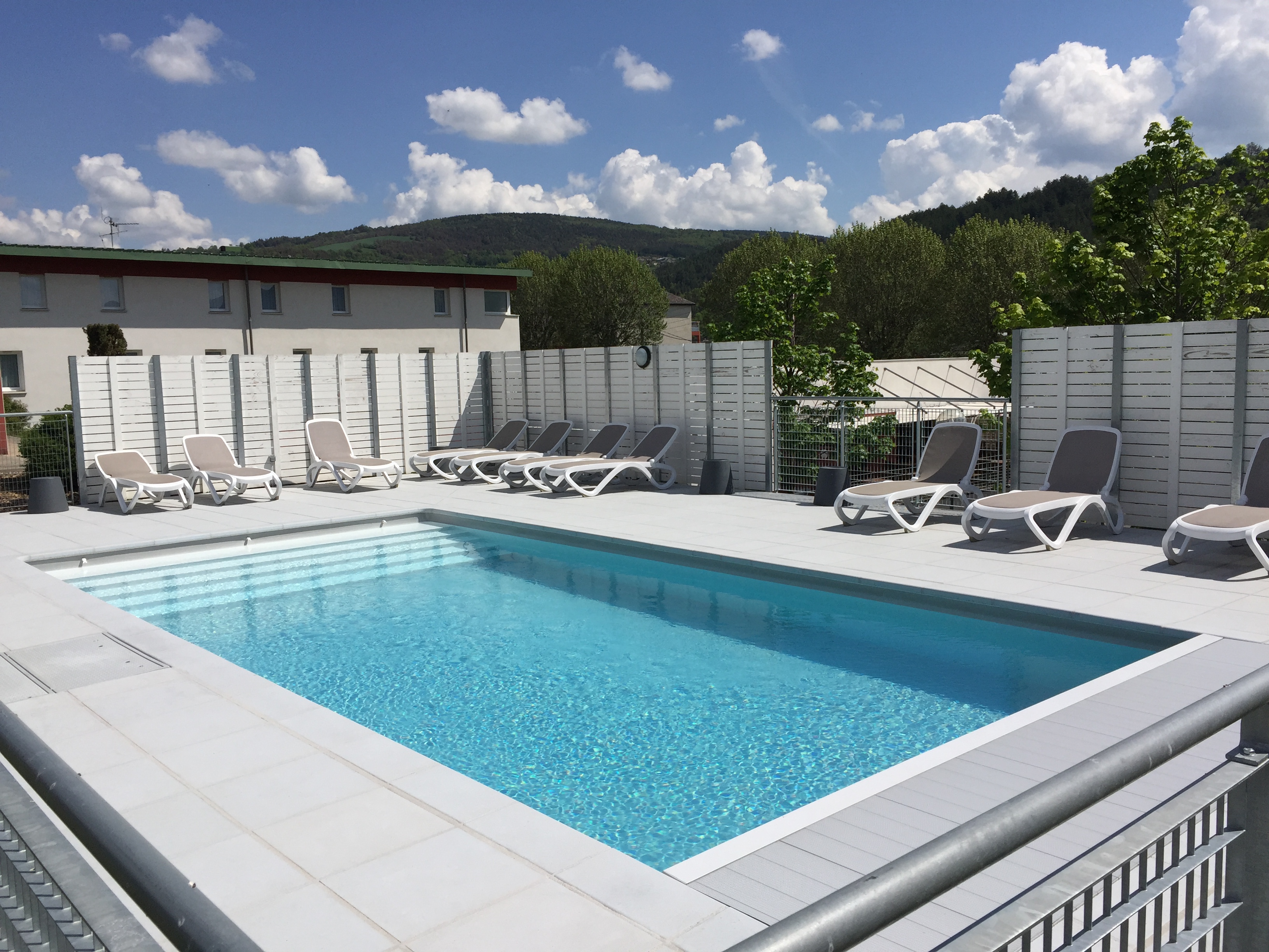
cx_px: 634
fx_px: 1063
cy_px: 476
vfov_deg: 48.2
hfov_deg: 61.7
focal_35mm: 29
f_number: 2.2
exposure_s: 1/4950
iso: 32
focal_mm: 4.15
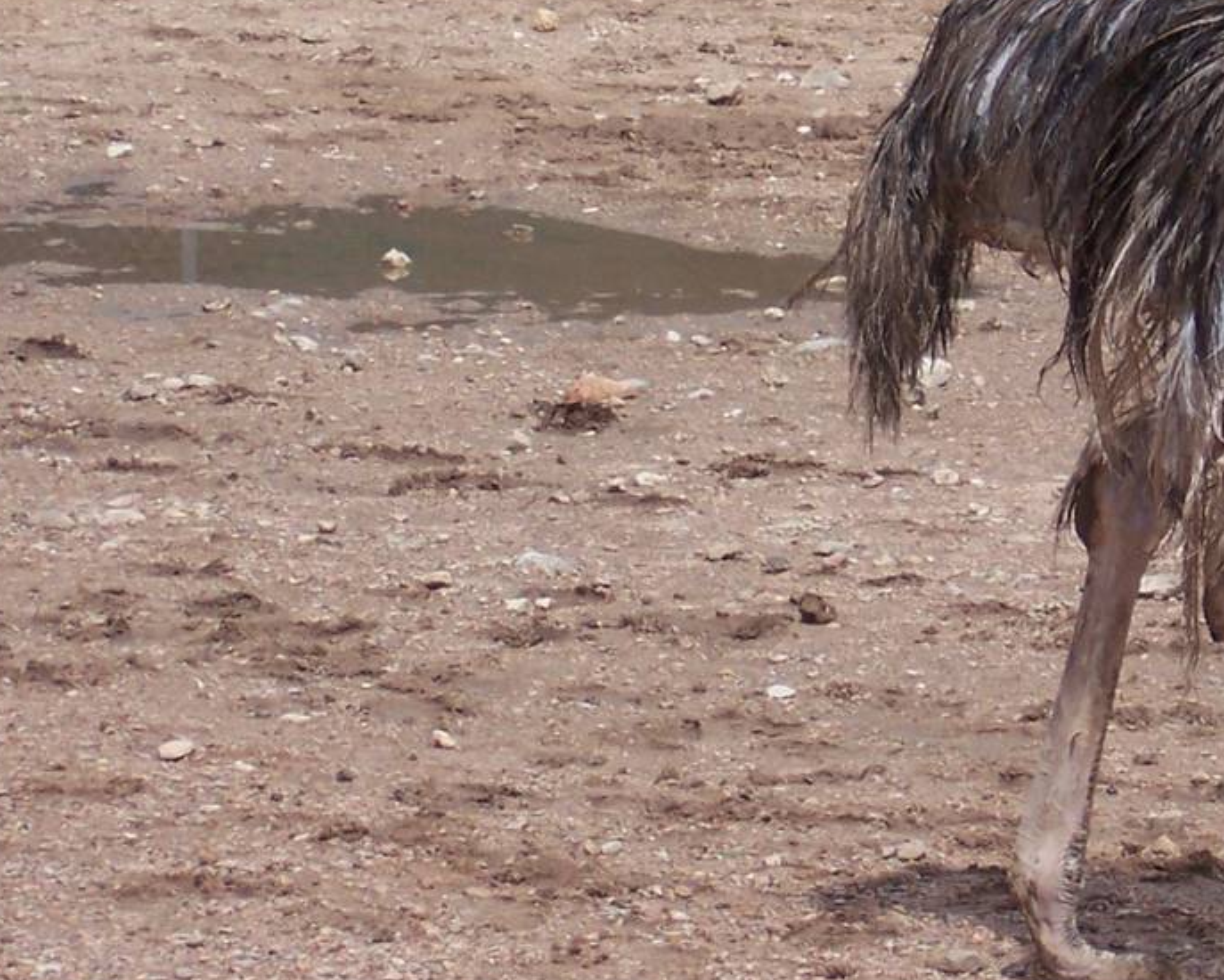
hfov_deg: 6.4
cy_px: 46
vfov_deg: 5.2
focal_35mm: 300
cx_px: 1201
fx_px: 10871
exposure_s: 1/750
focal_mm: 22
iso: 80
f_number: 4.8
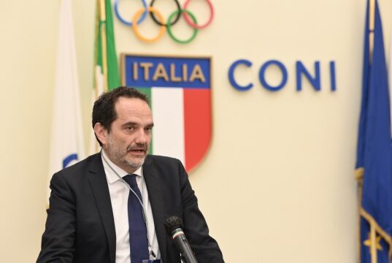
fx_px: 1472
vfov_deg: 10.2
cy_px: 132
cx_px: 196
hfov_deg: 15.2
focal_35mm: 135
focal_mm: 135
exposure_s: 1/125
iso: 1600
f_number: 5
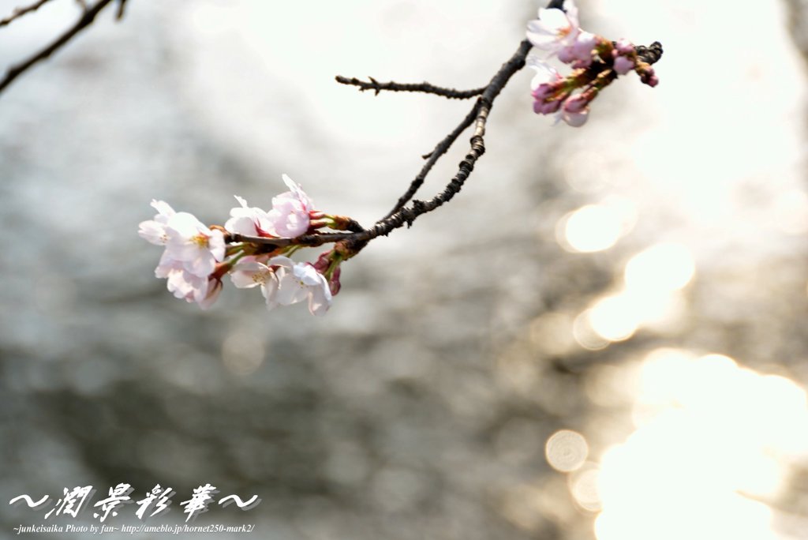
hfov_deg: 9.1
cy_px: 270
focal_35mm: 225
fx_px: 5053
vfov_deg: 6.1
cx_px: 404
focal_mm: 150
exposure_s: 1/80
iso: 100
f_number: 7.1
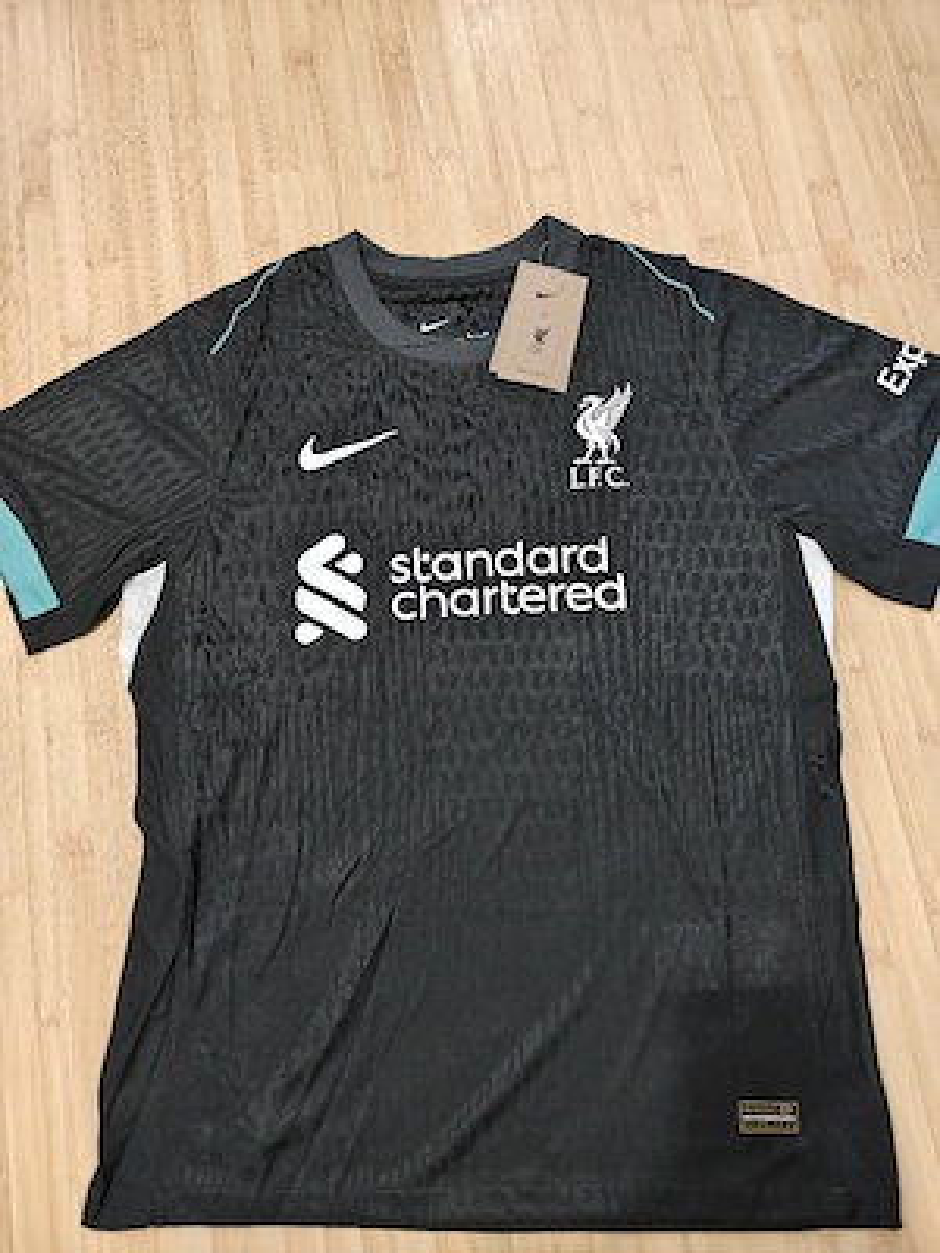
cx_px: 470
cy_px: 626
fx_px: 833
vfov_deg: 73.9
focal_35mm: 23
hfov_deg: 58.9
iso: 1250
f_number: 1.6
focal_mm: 6.06
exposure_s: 1/60.2
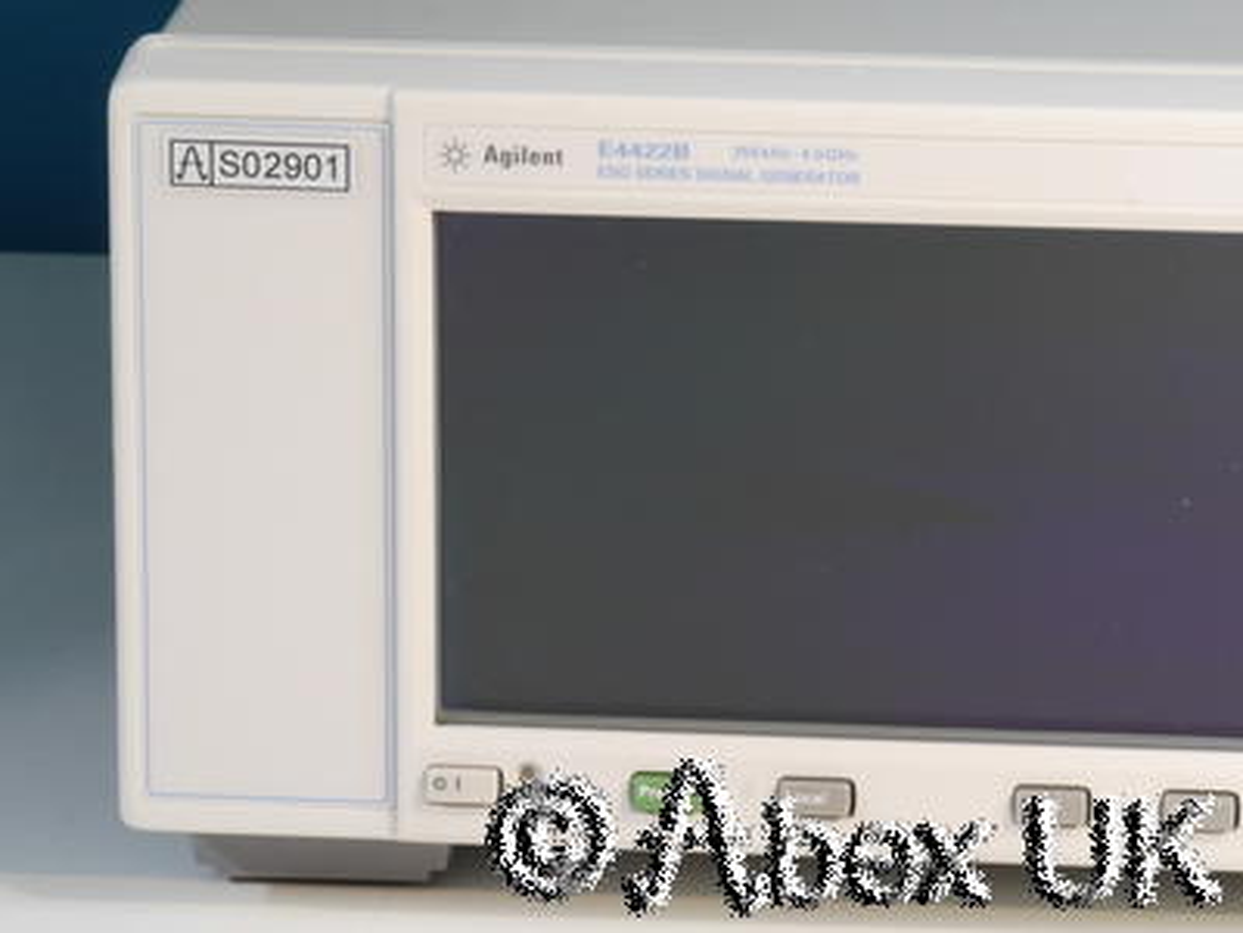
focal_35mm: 250
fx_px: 8977
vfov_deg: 5.9
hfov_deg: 7.9
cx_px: 622
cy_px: 466
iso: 800
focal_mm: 125
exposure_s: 1
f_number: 22
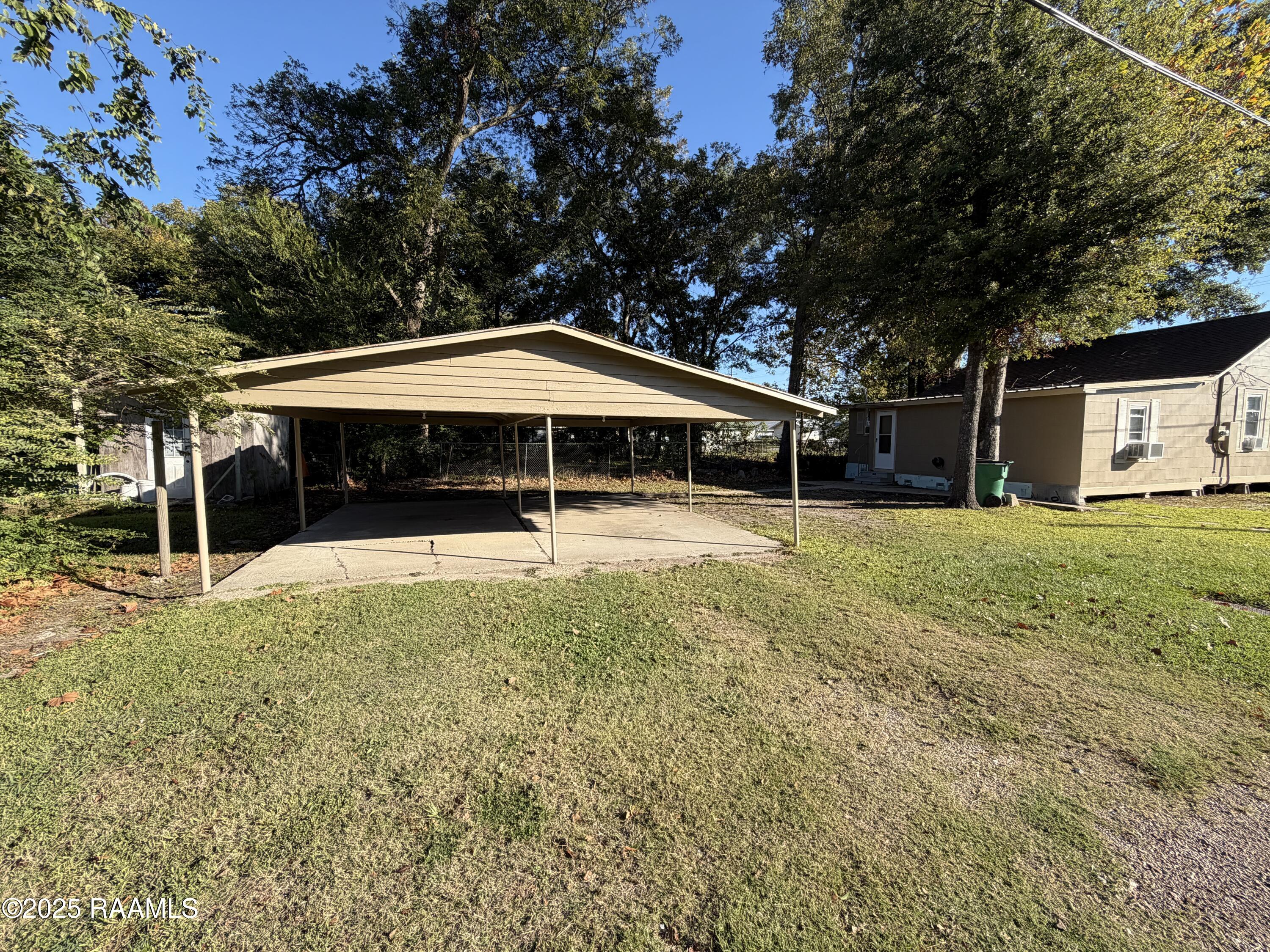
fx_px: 514
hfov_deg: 102.1
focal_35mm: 14
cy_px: 476
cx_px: 635
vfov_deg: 85.7
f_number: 2.2
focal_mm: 2.22
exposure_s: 1/686
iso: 40
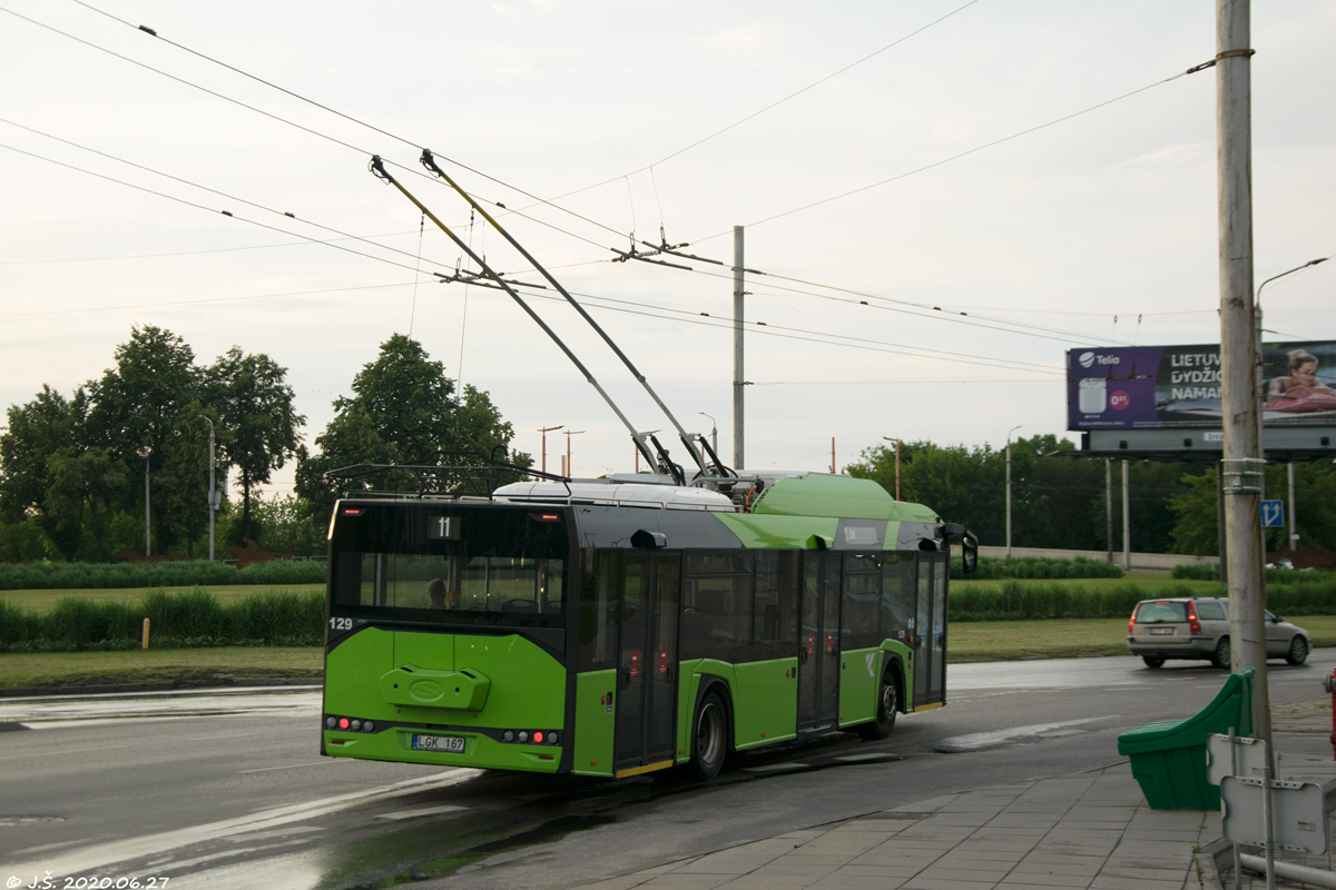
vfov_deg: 23.8
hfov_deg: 35.1
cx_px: 668
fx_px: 2115
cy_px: 445
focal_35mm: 57
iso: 400
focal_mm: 38
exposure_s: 1/500
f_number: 6.3
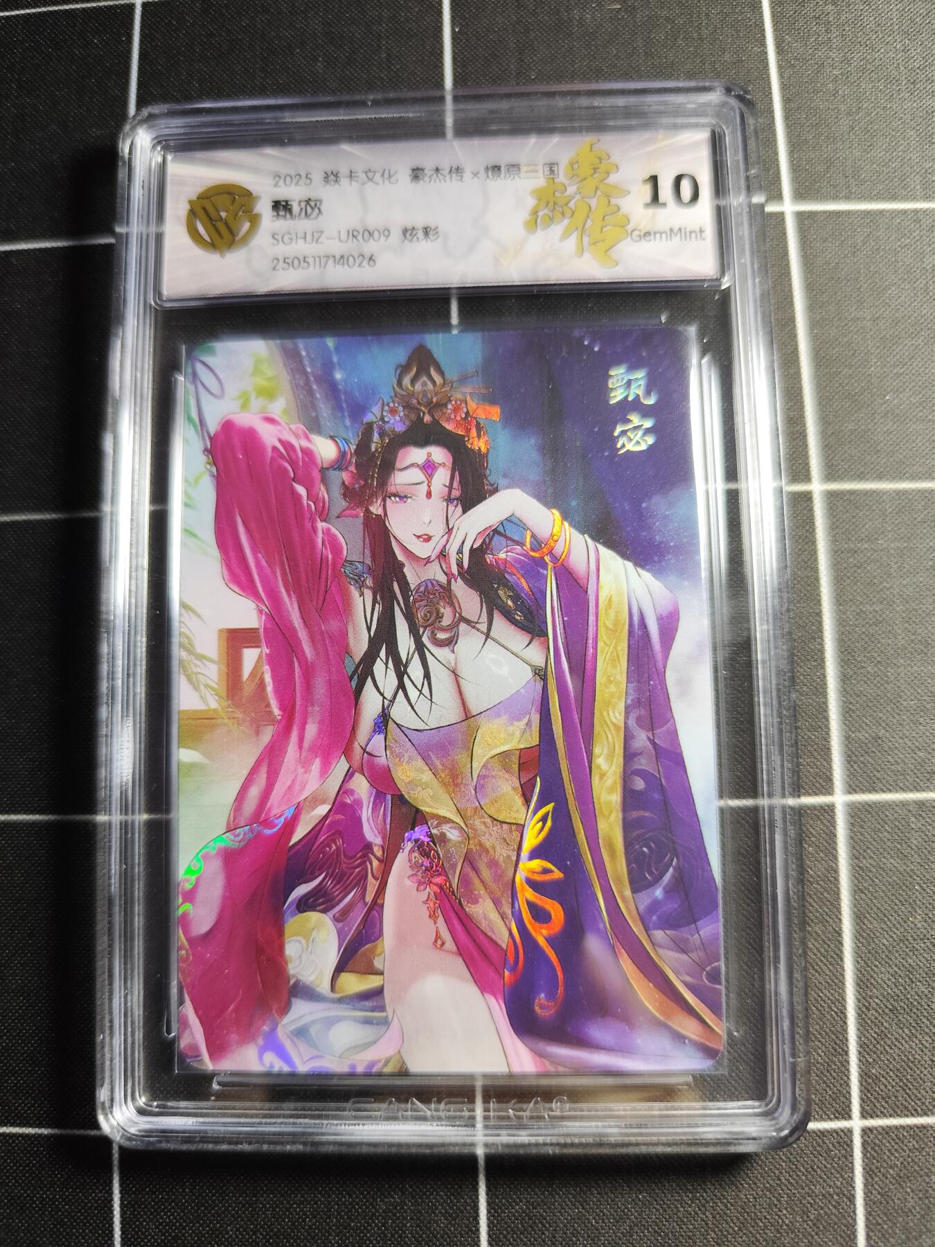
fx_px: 828
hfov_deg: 58.9
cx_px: 468
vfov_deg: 73.9
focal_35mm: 23
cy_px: 624
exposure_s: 1/100
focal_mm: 6.14
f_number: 1.65
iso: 500
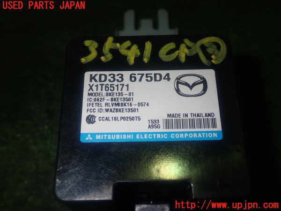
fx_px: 333
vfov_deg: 35.1
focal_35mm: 41
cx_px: 140
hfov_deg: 45.8
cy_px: 106
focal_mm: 7.31
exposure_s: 1/40
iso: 200
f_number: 8
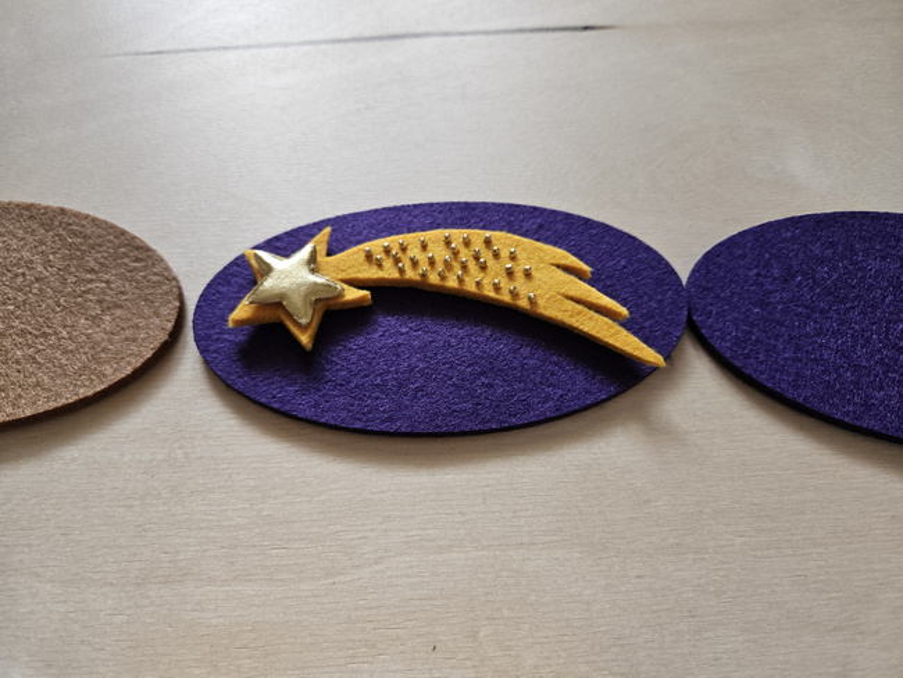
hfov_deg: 73.9
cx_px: 452
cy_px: 339
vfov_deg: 58.9
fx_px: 600
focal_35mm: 23
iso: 250
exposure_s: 1/100
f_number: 1.8
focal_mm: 5.4
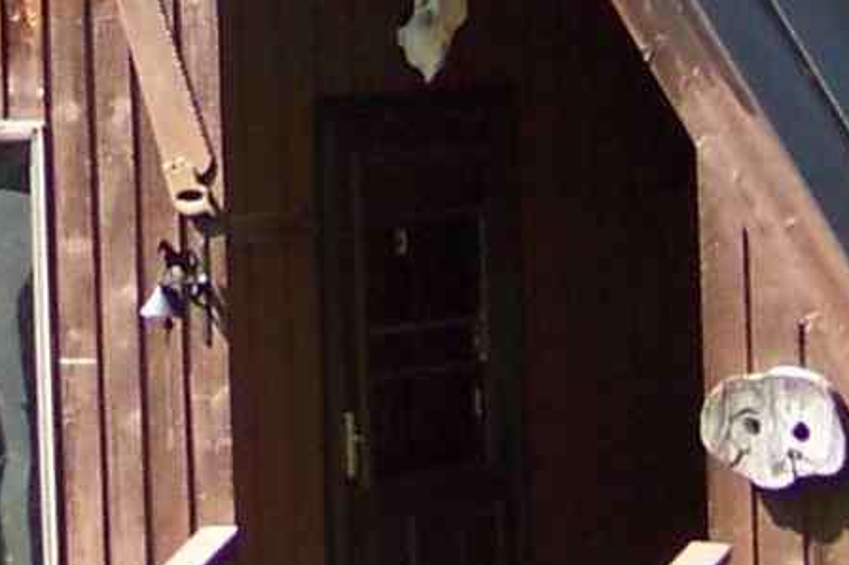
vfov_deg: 5.3
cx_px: 21
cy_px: -501
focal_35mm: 257
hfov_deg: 8.0
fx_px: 6056
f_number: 2.8
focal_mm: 5.85
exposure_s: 1/200
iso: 69
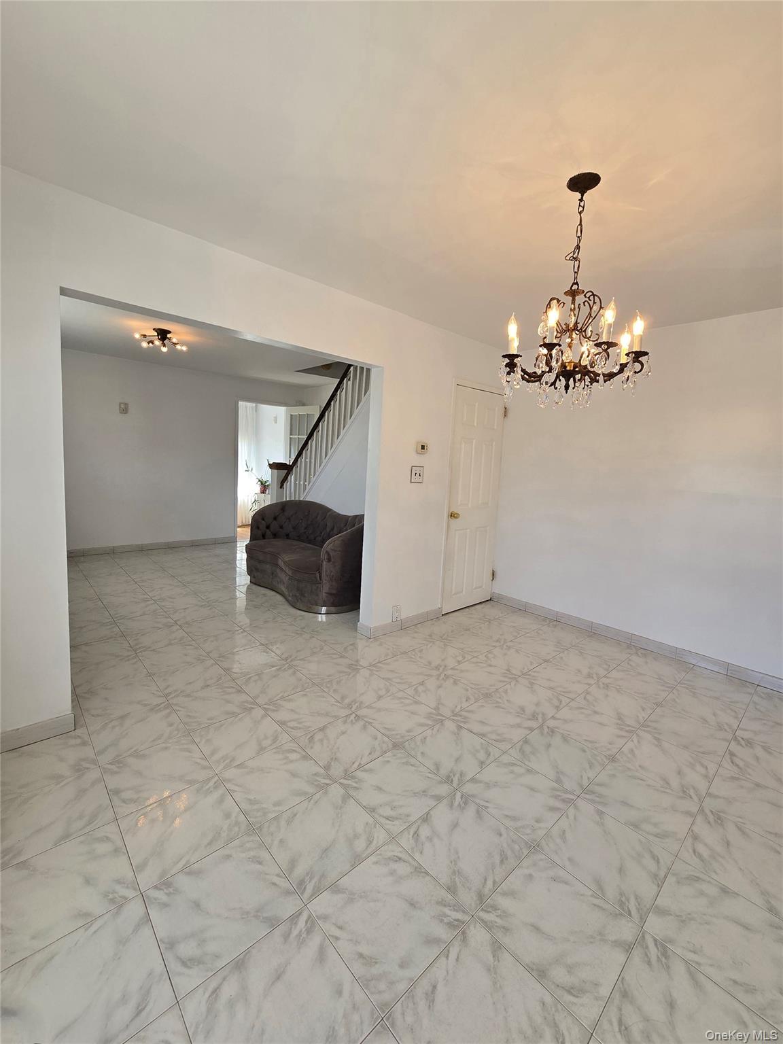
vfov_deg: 106.2
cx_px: 392
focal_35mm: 13
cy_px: 522
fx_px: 392
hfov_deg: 89.9
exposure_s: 1/120
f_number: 2.2
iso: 50
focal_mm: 2.2
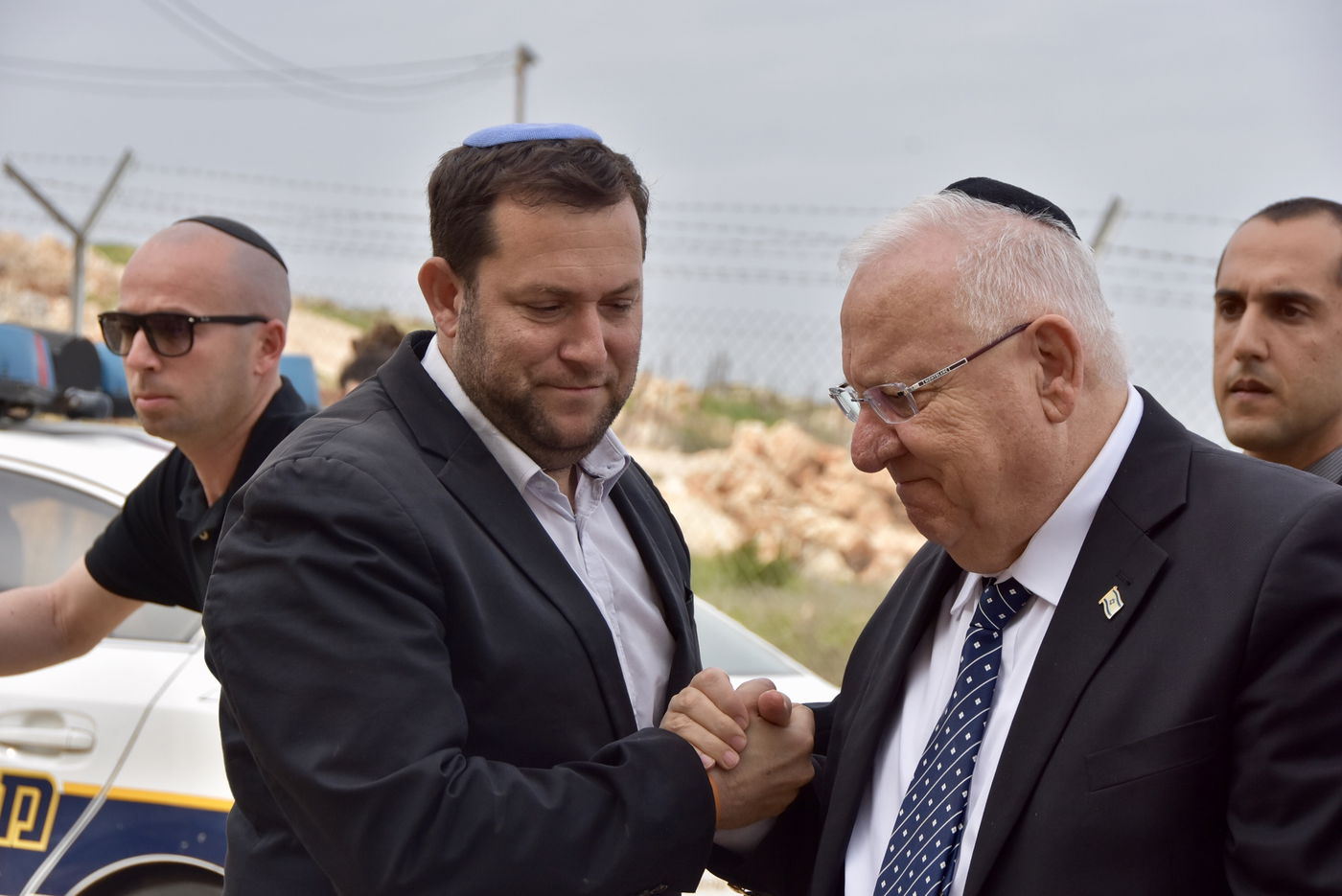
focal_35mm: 135
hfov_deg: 15.2
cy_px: 448
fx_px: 5035
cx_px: 671
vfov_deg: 10.2
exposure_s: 1/1000
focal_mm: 90
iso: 500
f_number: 8
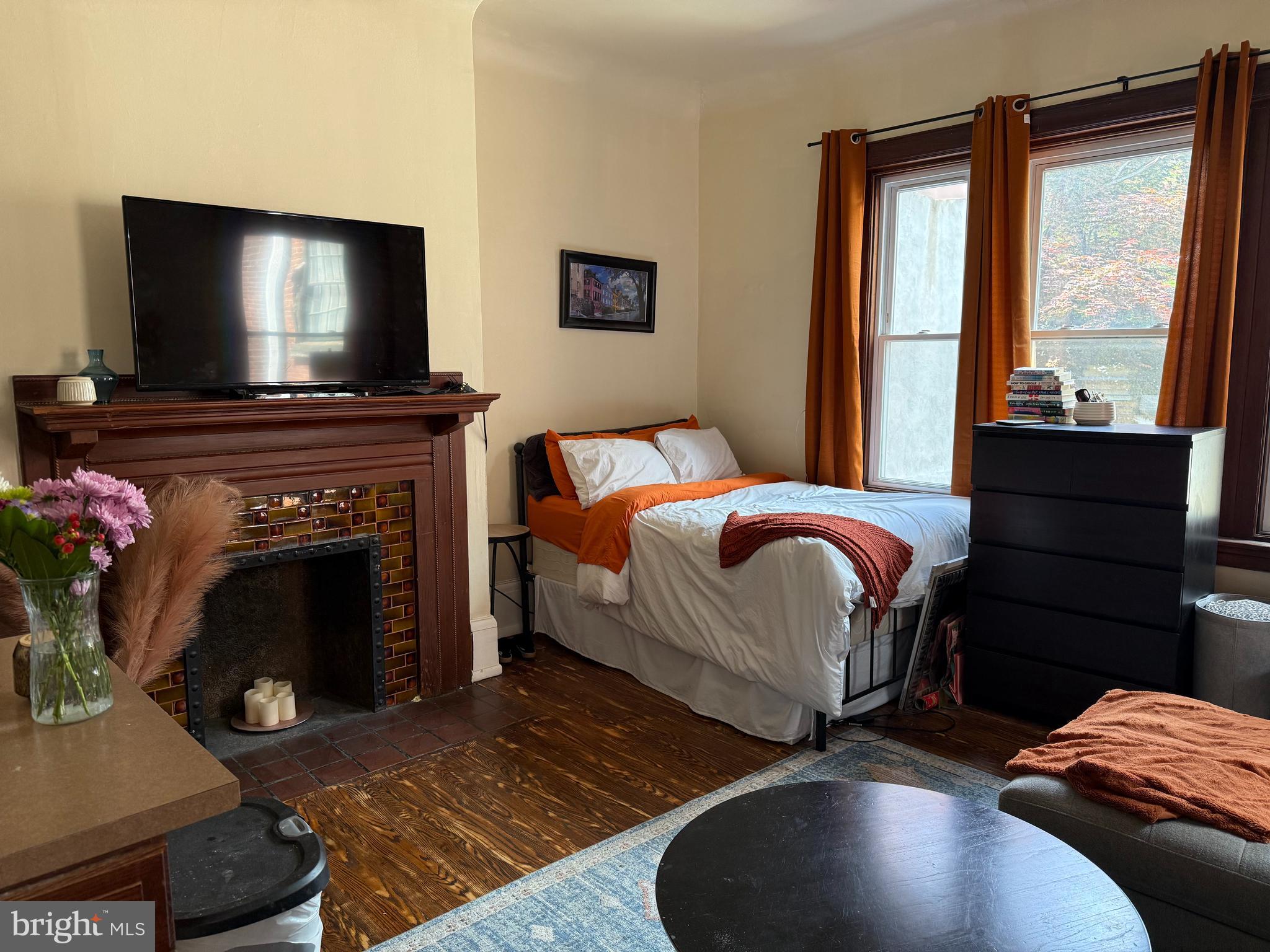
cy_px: 476
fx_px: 881
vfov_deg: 56.8
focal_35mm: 24
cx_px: 635
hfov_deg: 71.6
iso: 200
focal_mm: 6.76
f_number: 1.78
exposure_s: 1/99
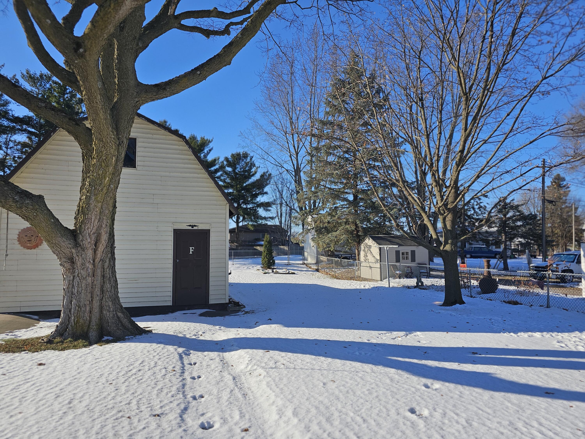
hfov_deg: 73.9
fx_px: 389
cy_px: 220
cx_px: 292
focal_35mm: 23
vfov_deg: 58.9
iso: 25
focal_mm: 6.3
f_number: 1.7
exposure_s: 1/2000
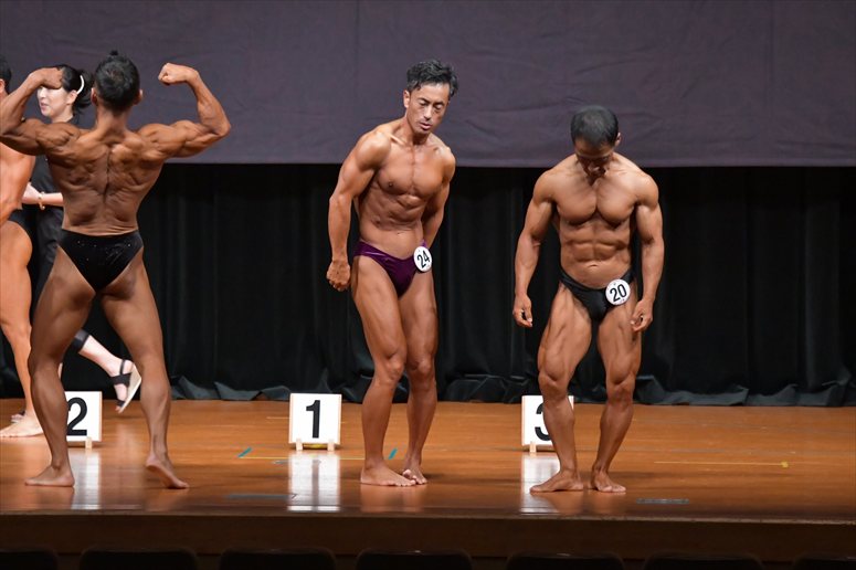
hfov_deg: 8.6
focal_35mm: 240
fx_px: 5704
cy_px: 285
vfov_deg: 5.7
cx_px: 428
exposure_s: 1/400
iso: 6400
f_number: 5.6
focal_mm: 160
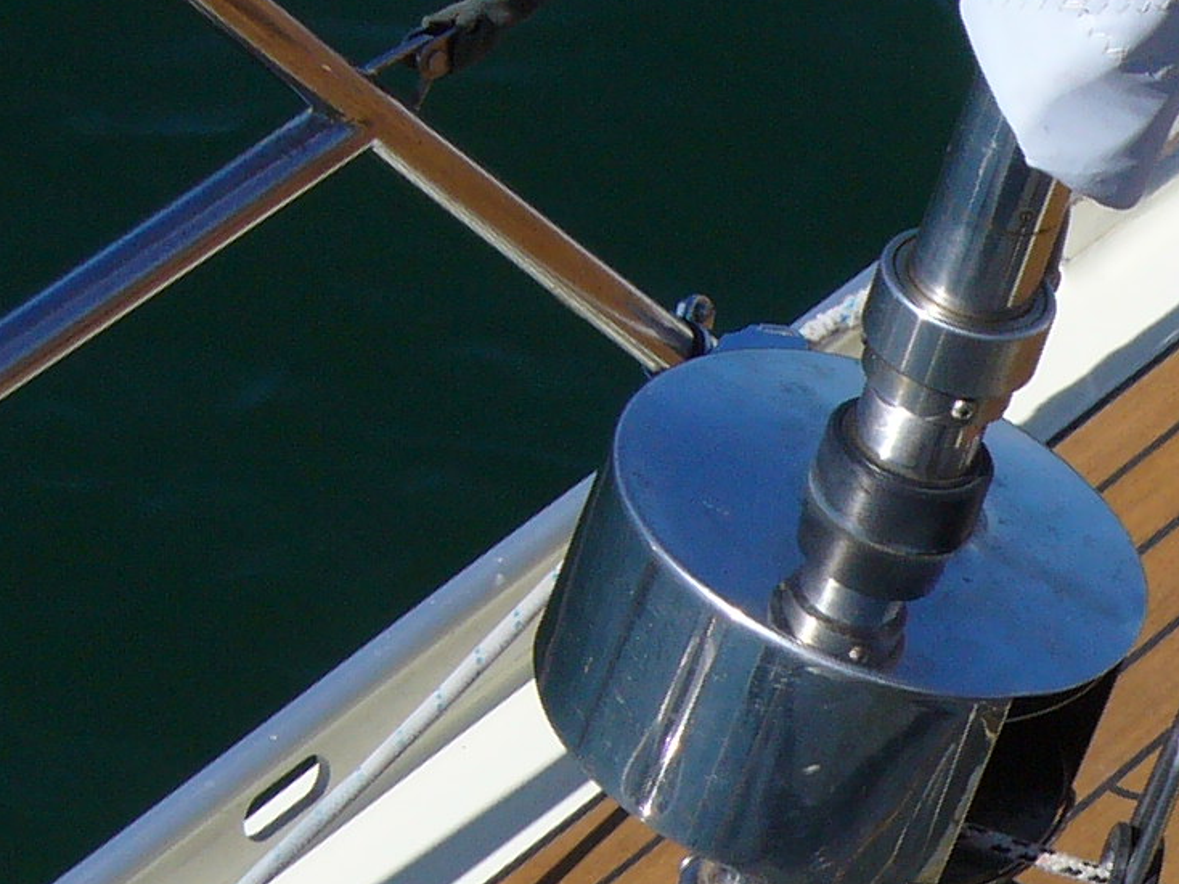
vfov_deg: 4.8
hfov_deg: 6.4
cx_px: 1796
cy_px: 1480
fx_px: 10453
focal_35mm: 307
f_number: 6.8
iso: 80
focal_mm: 14.5
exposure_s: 1/320
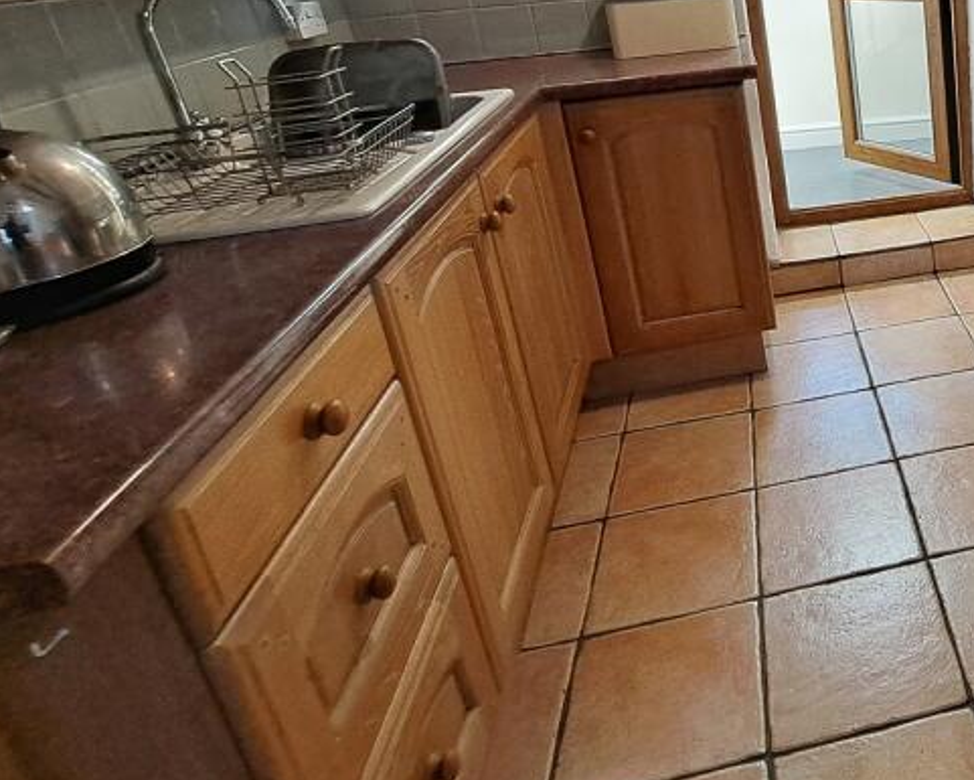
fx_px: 778
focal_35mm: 27
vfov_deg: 50.8
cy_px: 186
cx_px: 952
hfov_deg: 52.4
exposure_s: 1/50
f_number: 2.2
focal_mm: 1.74
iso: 100
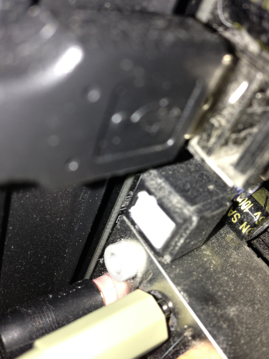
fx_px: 342
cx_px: 134
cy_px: 180
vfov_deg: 55.4
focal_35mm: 33
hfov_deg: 42.9
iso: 50
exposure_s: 1/122
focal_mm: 4.13
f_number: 2.4
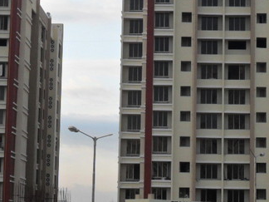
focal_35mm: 125
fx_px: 971
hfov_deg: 15.7
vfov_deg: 11.9
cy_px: 81
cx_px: 181
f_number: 5
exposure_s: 1/180
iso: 100
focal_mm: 9.3
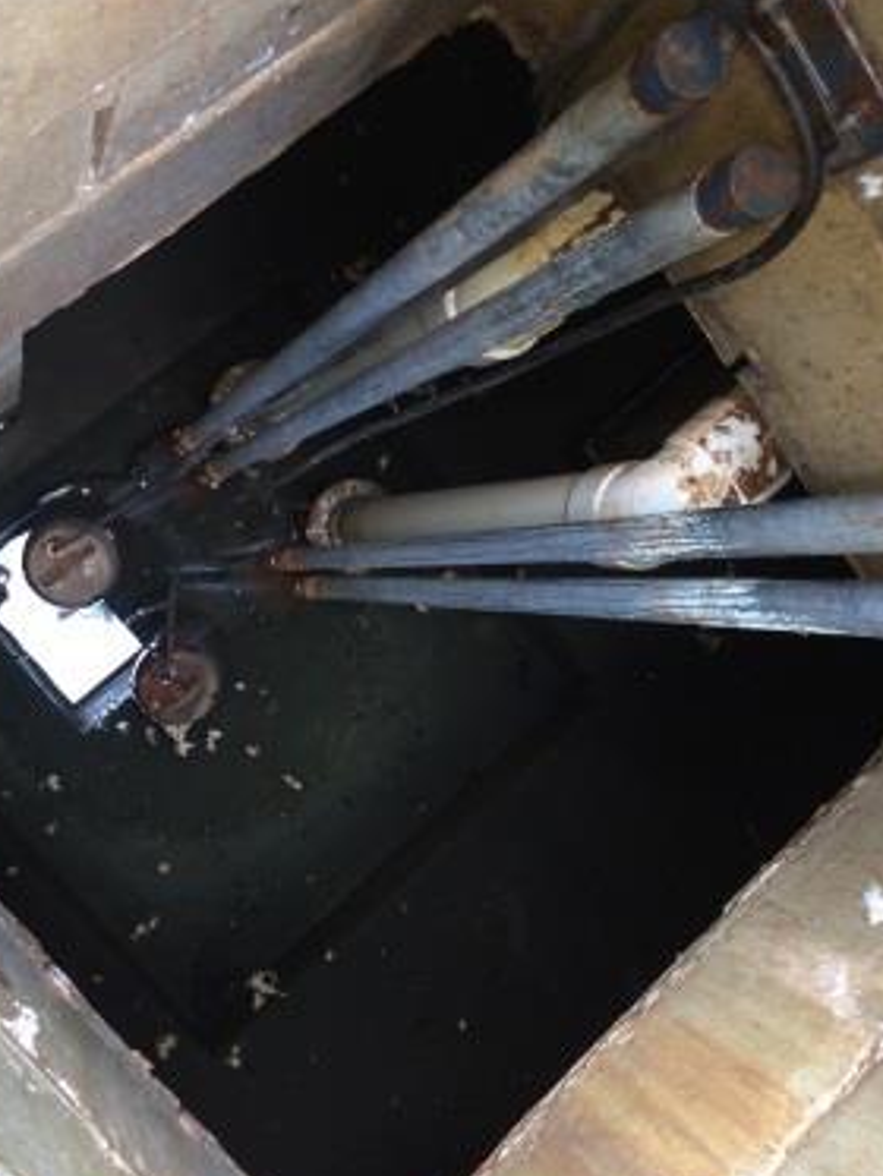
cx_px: 432
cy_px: 615
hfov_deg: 39.7
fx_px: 1224
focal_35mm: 36
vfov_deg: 51.3
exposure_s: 1/30
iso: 160
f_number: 2.2
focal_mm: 4.12
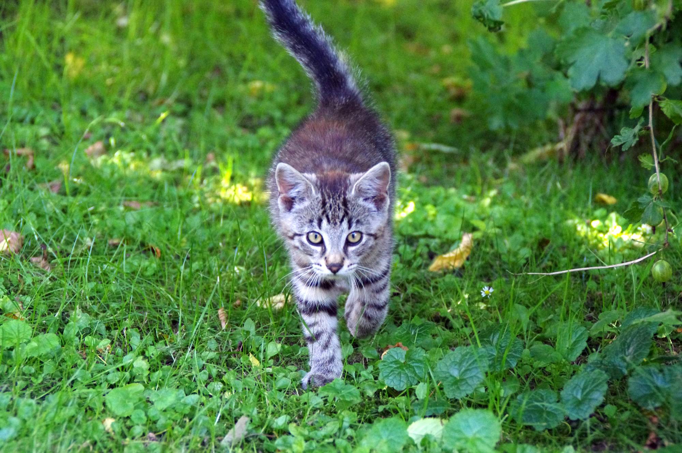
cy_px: 226
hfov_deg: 13.4
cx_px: 341
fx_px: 2914
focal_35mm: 154
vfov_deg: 8.9
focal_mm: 103
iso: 3200
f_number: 5.6
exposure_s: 1/250
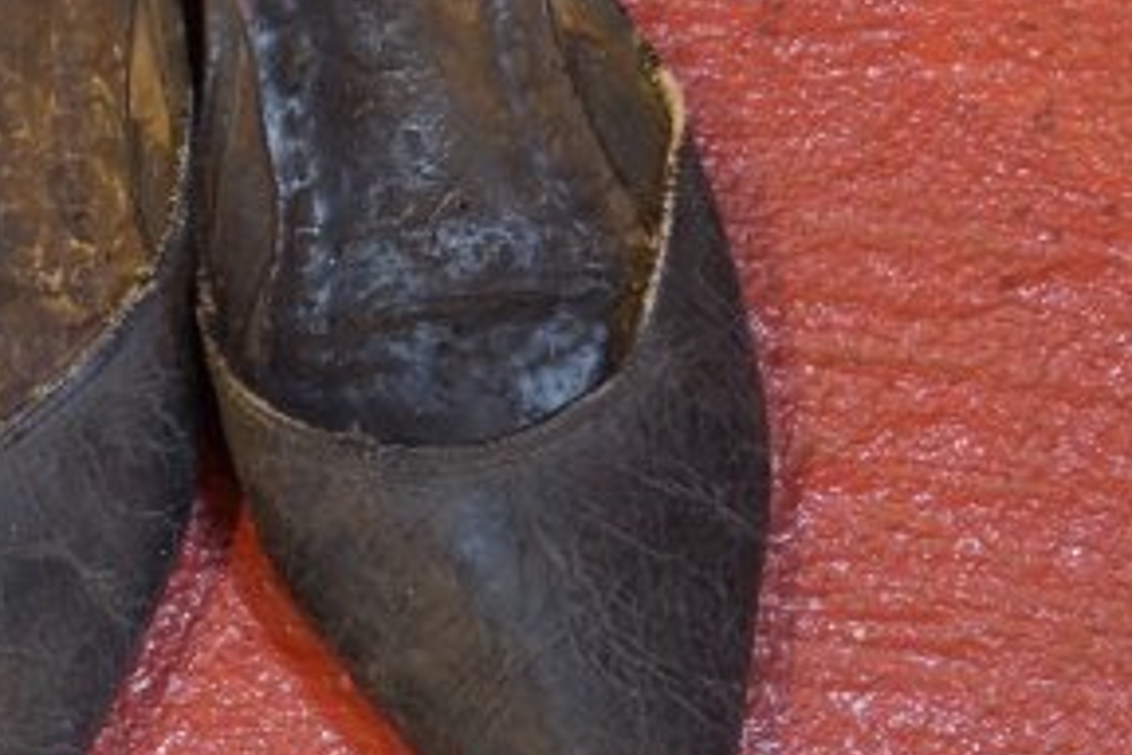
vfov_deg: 9.1
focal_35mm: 150
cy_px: 260
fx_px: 4720
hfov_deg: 13.6
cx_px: 165
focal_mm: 45
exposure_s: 1/40
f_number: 5.6
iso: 6400
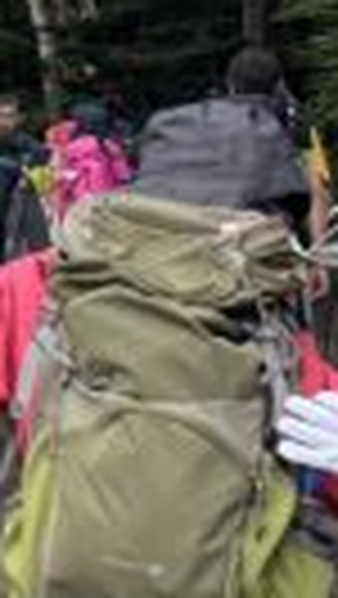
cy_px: -445
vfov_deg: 10.2
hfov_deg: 5.7
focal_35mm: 201
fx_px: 3196
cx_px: -581
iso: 80
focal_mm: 6.76
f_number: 1.78
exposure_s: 1/1560
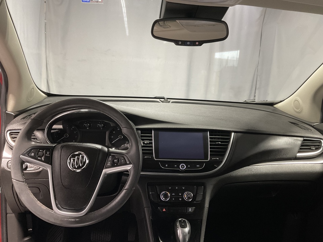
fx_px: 271
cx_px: 162
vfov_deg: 48.2
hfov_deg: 61.7
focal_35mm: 29
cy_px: 121
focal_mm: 3
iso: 125
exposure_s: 1/60
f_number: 1.8
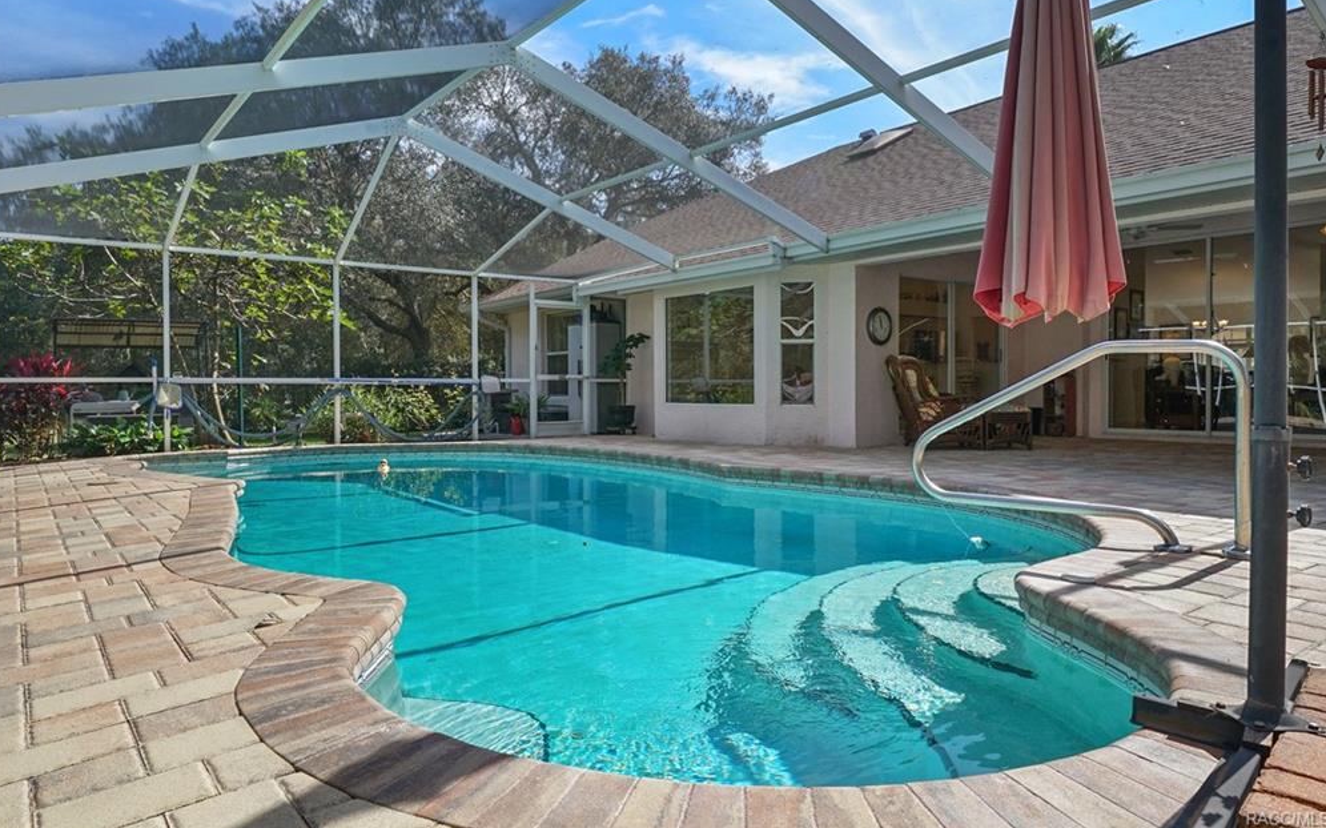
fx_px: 795
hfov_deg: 79.7
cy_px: 377
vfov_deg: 54.9
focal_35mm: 22
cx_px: 668
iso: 250
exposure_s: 1/320
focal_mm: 14
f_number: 8
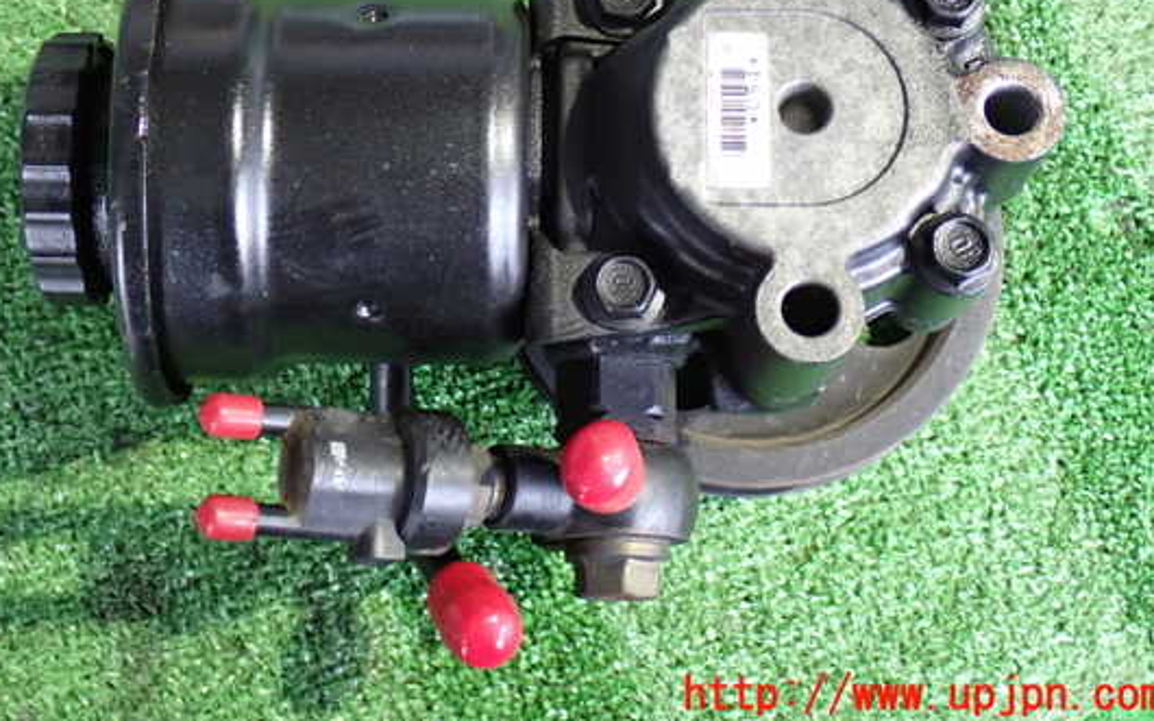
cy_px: 233
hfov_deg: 34.0
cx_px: 523
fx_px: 1887
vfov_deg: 21.5
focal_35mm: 60
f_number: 3.2
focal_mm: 9.01
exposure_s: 1/15
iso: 800
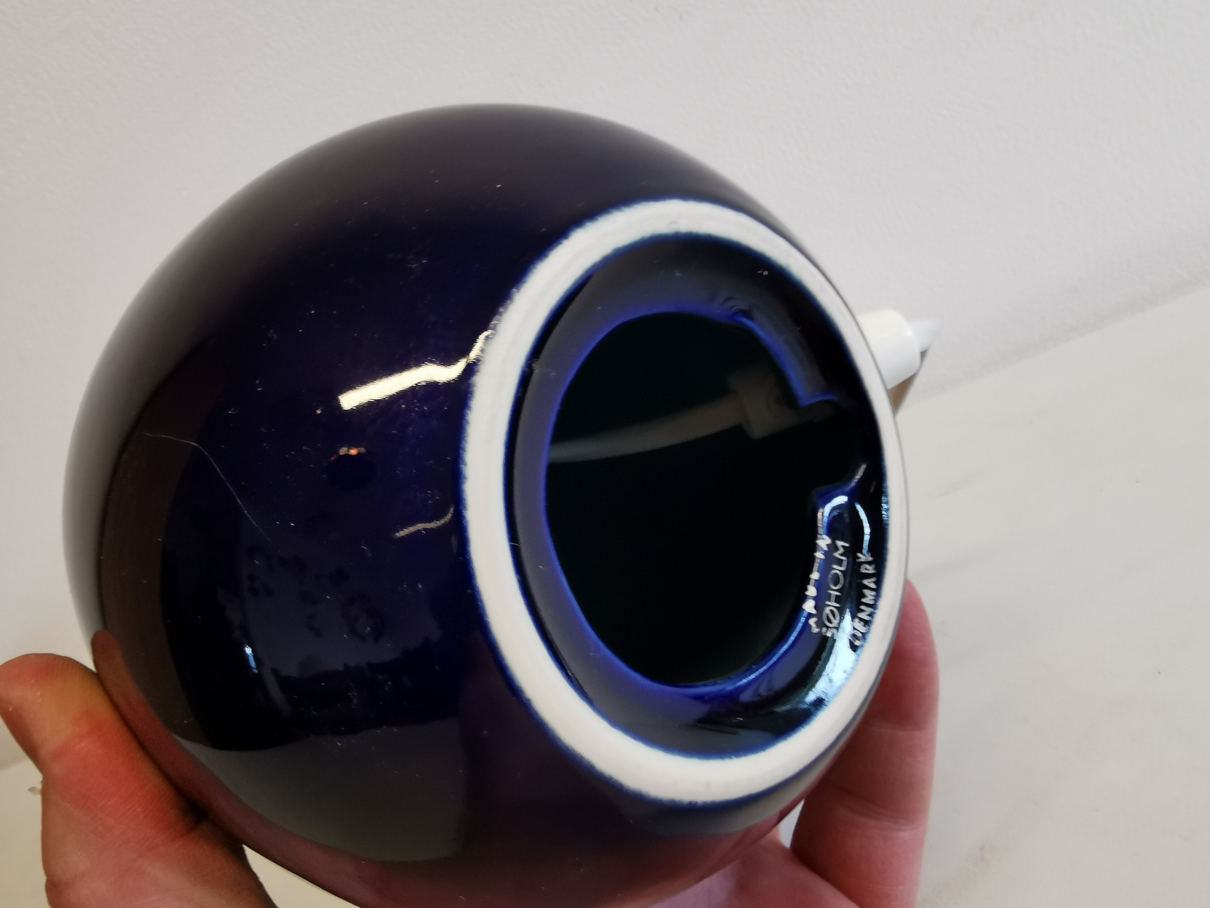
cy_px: 454
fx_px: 909
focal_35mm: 26
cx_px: 605
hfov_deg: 67.3
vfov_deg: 53.1
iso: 160
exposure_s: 1/50
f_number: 2.2
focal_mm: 2.35
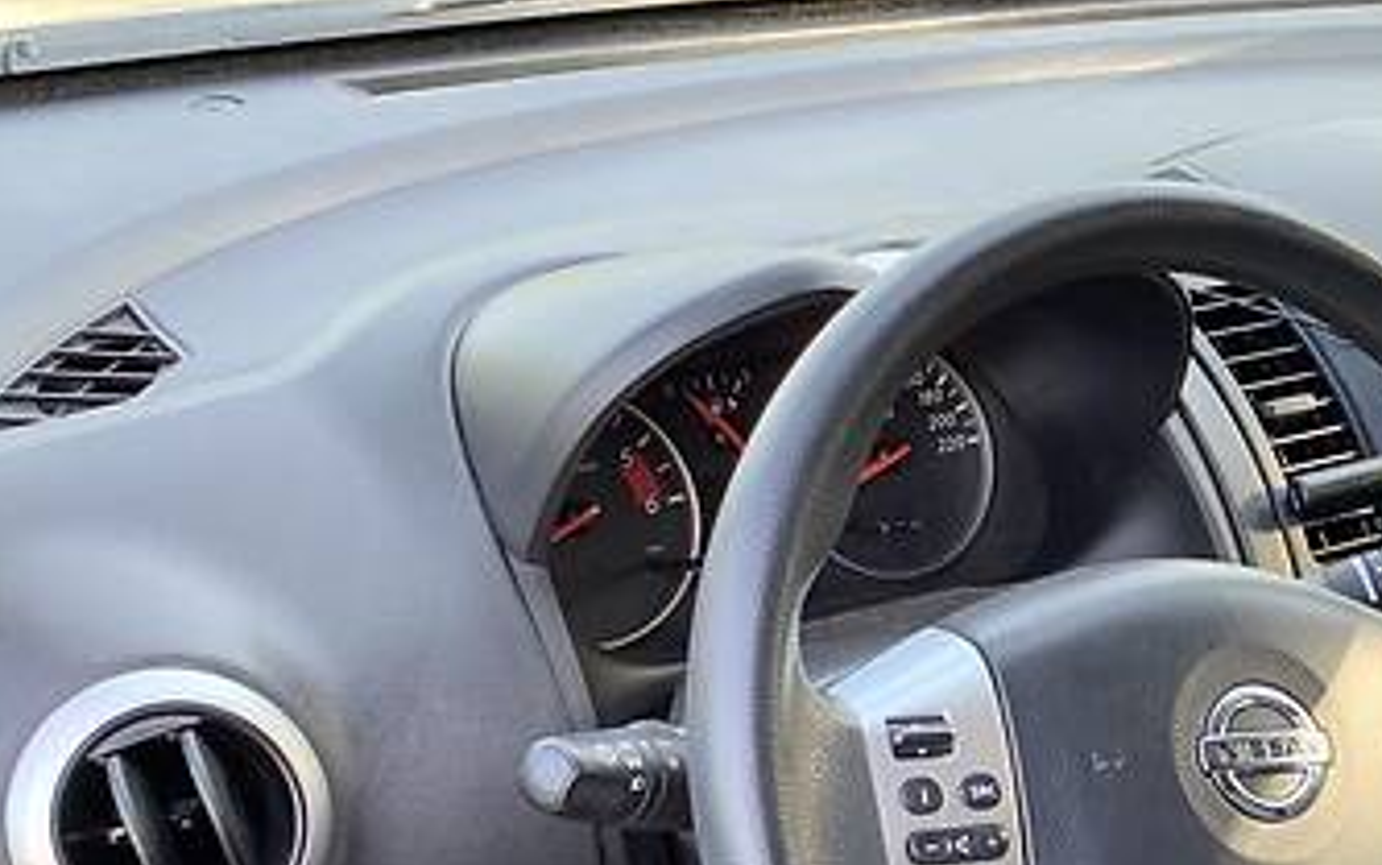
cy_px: 931
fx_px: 2487
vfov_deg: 19.0
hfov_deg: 29.1
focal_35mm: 66
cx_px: 1374
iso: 100
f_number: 1.8
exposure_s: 1/108
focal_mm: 4.2
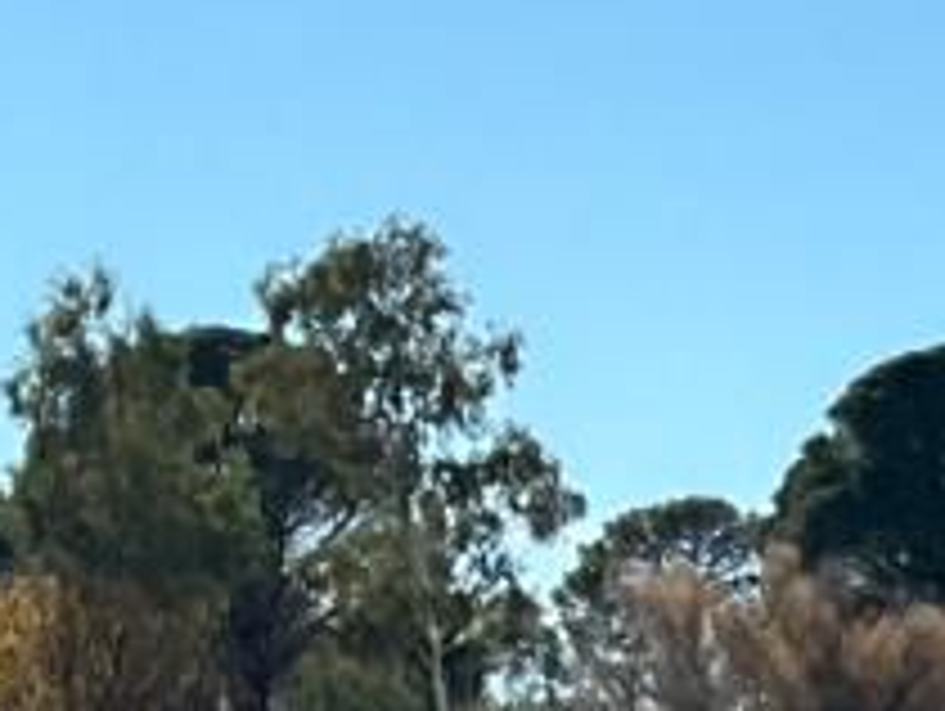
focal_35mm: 207
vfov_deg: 6.6
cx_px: 2668
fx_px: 5657
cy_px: 1982
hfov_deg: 8.3
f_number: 1.8
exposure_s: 1/1848
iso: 25
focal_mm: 3
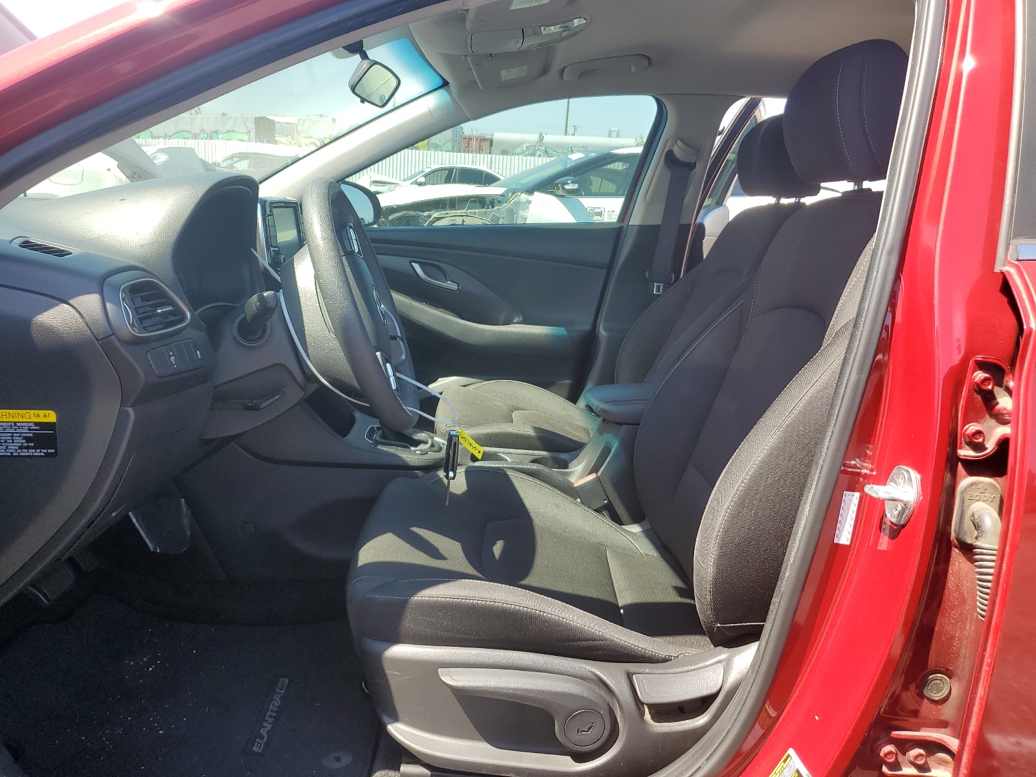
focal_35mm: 26
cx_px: 518
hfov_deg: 67.3
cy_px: 388
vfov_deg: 53.1
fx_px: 778
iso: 50
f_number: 1.5
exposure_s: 1/625
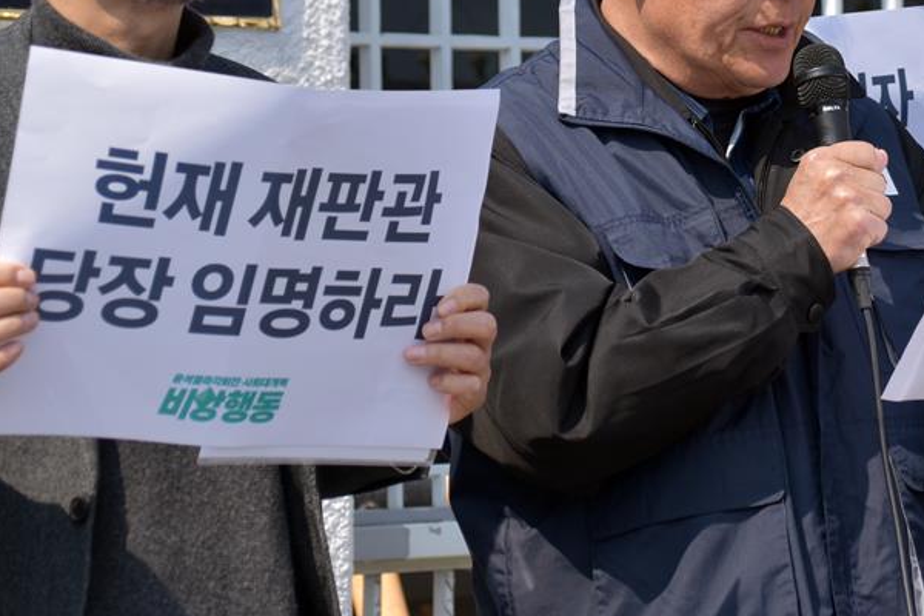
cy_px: 107
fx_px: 4466
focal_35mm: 174
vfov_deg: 7.9
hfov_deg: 11.8
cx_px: 710
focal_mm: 68
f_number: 6.3
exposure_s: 1/400
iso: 100
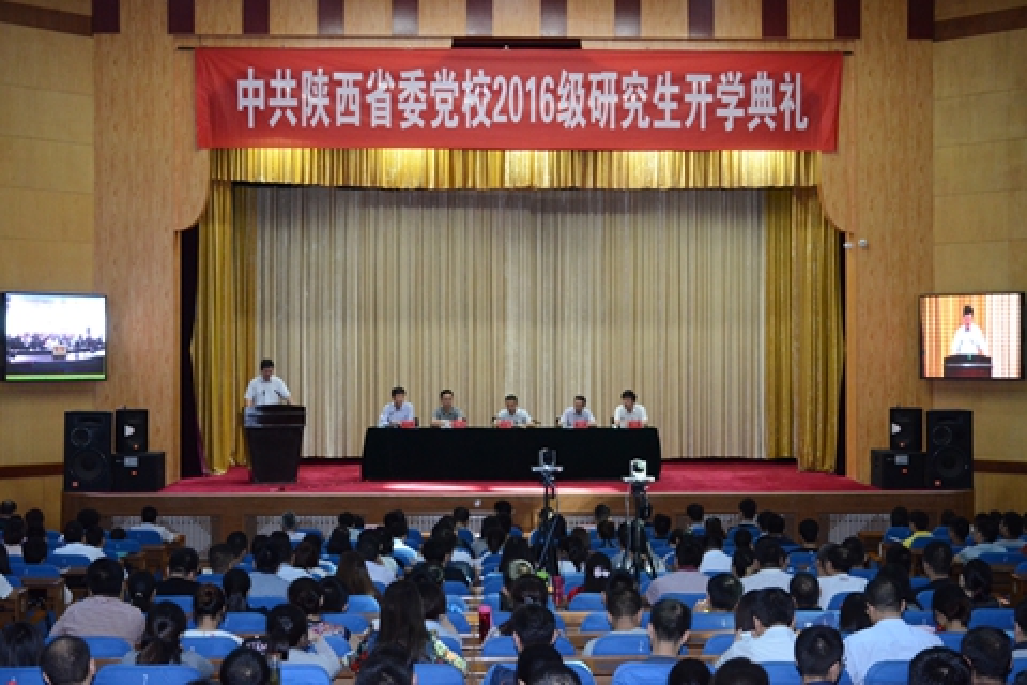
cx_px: 514
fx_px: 1498
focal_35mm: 52
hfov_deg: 37.9
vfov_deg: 25.8
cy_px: 342
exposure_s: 1/160
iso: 3200
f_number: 6.3
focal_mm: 35
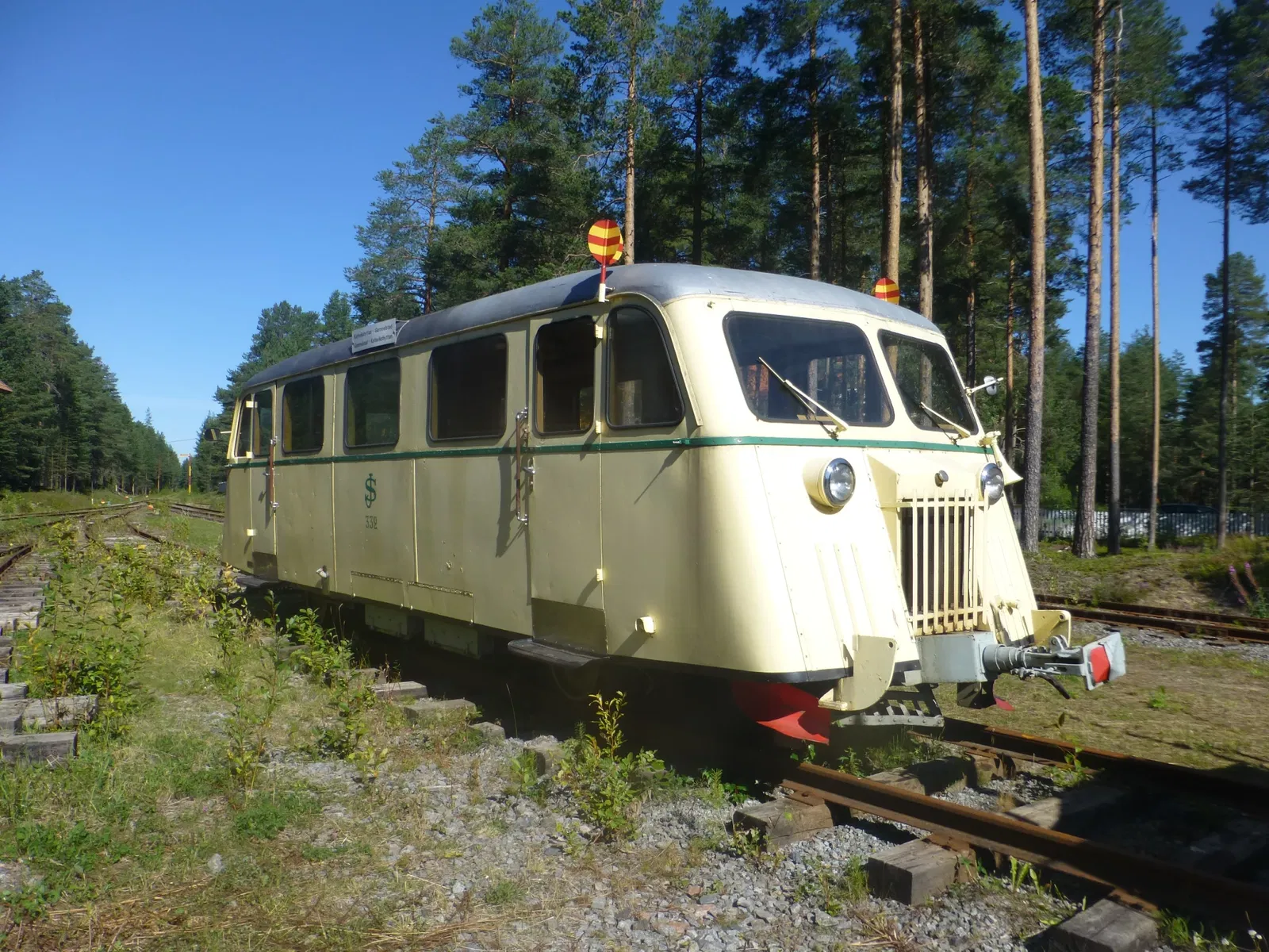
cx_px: 634
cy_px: 476
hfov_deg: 65.3
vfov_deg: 51.4
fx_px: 990
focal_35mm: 27
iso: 100
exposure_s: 1/1300
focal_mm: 4.8
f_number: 4
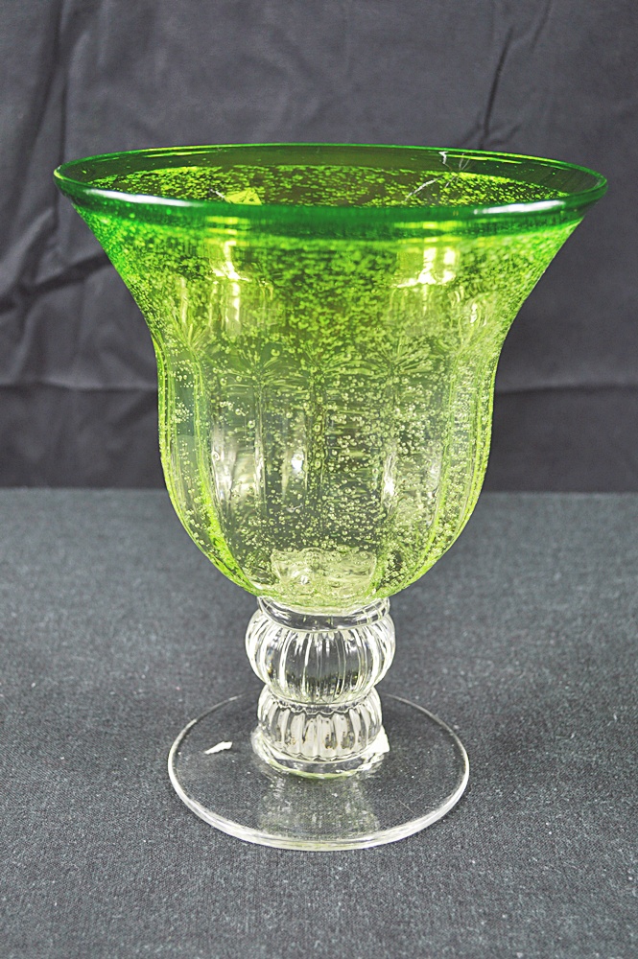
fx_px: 1278
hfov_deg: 28.0
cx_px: 319
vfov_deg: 41.1
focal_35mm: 48
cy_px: 480
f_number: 4.8
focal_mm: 32
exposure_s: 1/30
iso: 400
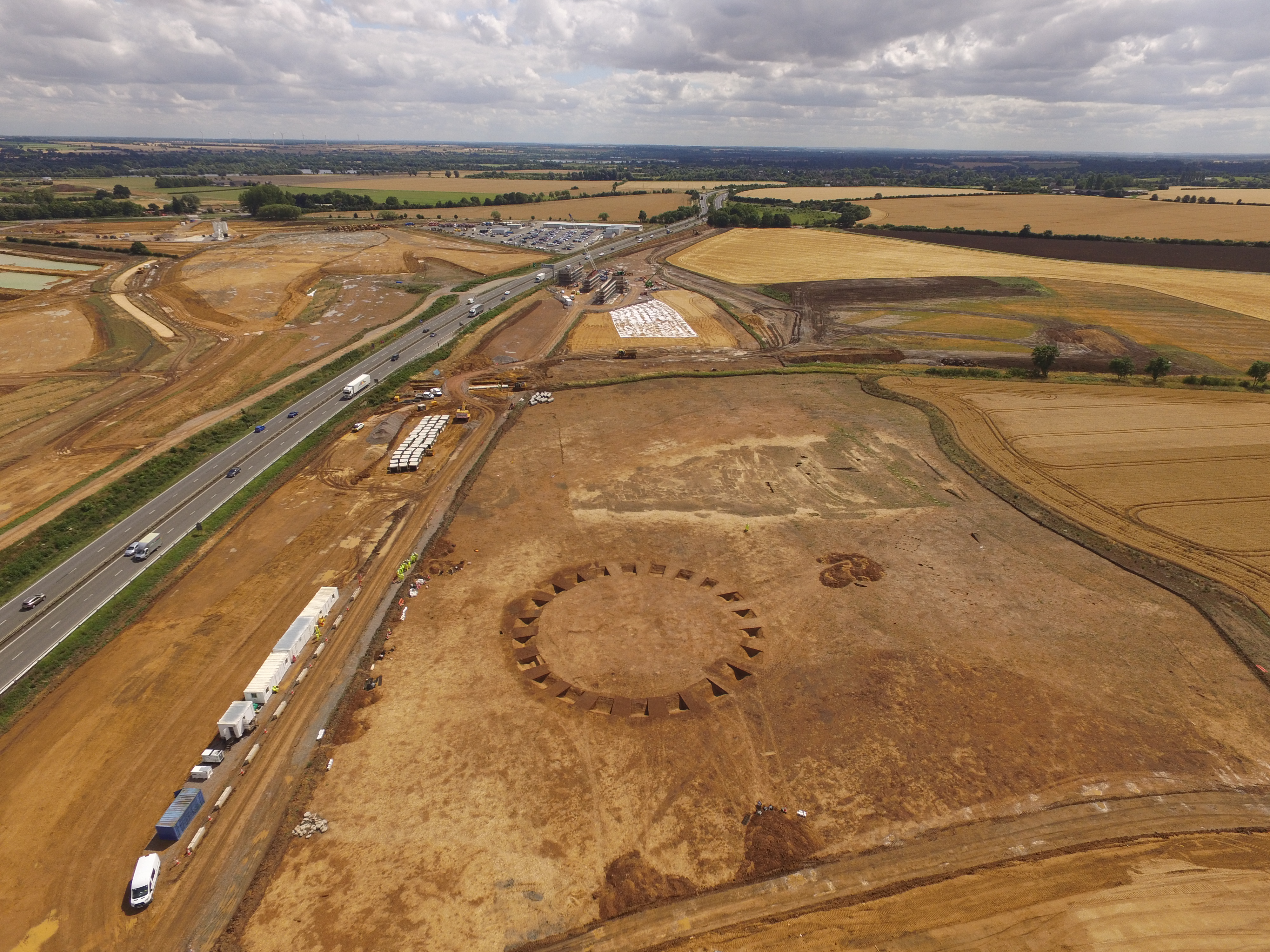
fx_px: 734
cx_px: 635
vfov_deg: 66.0
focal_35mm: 20
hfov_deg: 81.7
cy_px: 476
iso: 100
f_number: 2.8
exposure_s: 1/1464
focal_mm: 3.61
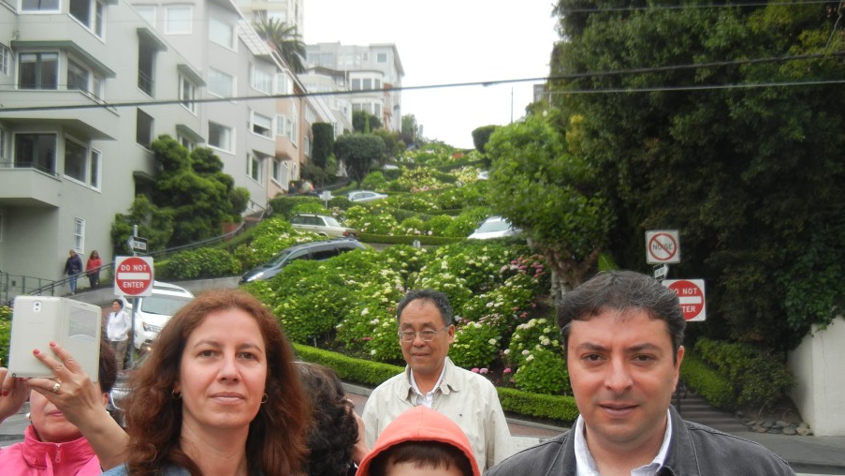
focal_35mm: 42
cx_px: 401
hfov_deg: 48.3
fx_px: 941
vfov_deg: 28.3
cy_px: 292
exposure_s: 1/240
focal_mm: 6.2
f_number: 3.6
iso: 160
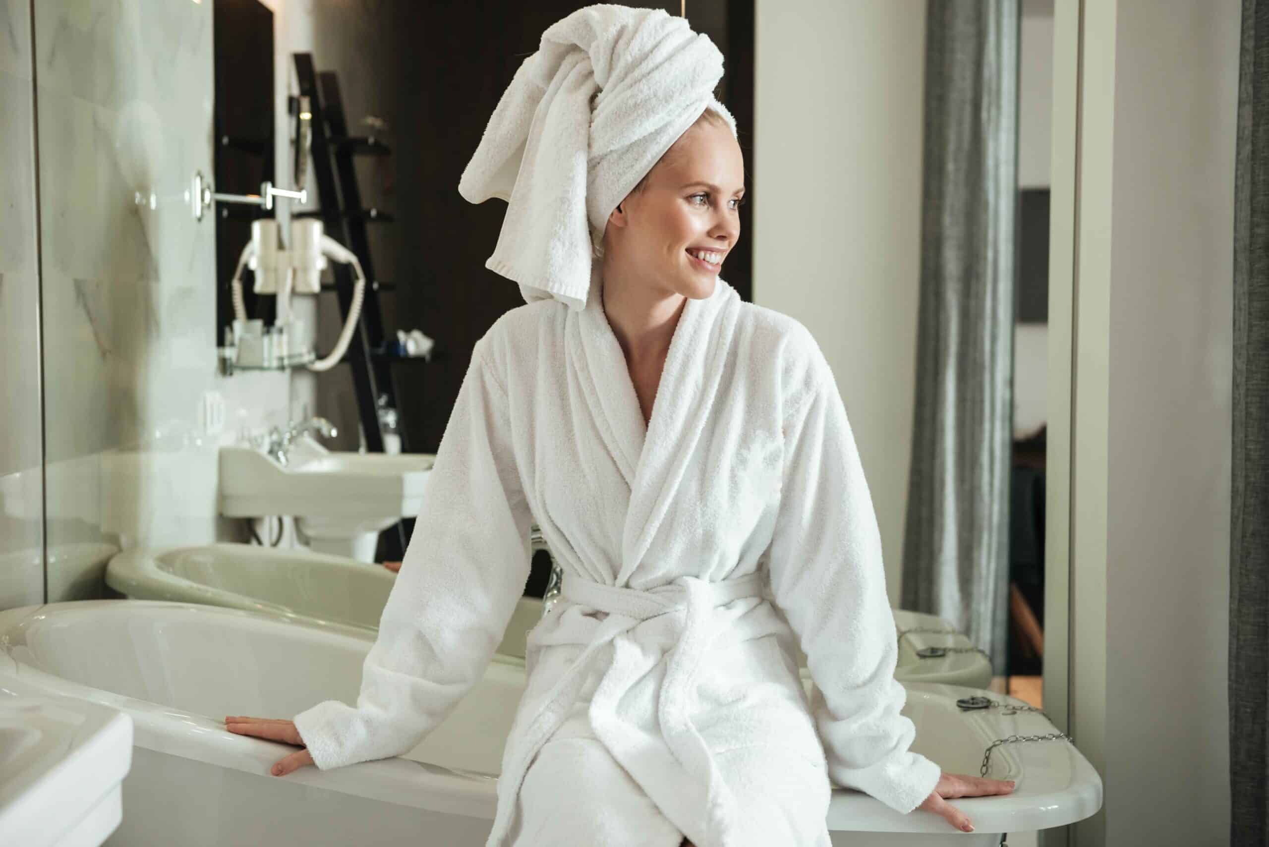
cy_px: 424
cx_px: 634
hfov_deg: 36.2
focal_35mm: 55
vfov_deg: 24.6
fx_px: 1939
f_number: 3.5
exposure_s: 1/200
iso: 400
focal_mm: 55
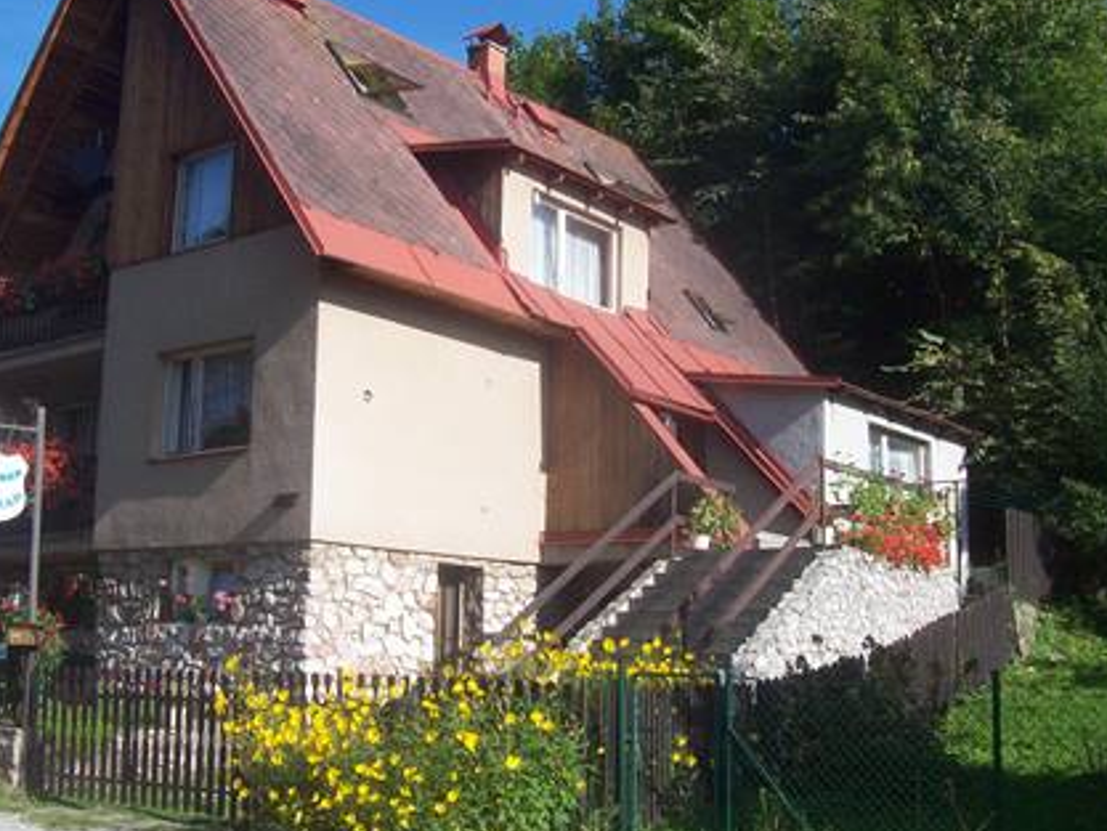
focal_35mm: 46
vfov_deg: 31.5
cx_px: 530
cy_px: 404
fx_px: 1471
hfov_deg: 41.2
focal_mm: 6
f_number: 4.8
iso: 80
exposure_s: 1/382
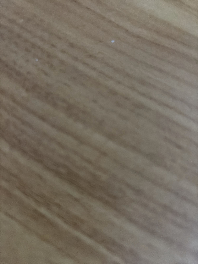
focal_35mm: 26
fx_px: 198
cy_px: 132
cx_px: 99
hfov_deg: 53.1
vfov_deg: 67.3
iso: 640
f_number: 1.6
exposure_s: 1/60
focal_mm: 5.96
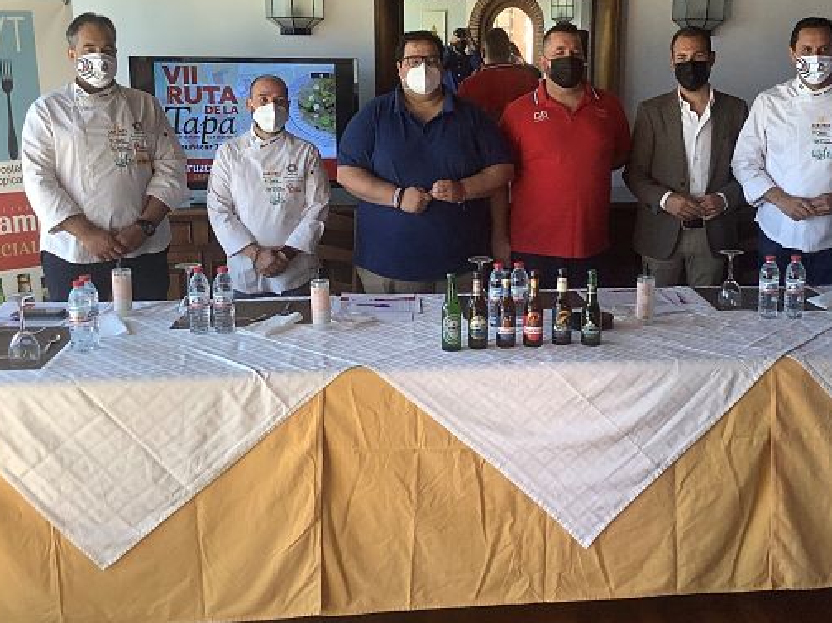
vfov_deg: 34.9
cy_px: 219
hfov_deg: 45.6
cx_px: 479
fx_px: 985
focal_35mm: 41
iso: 50
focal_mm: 3.3
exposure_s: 1/100
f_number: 2.4
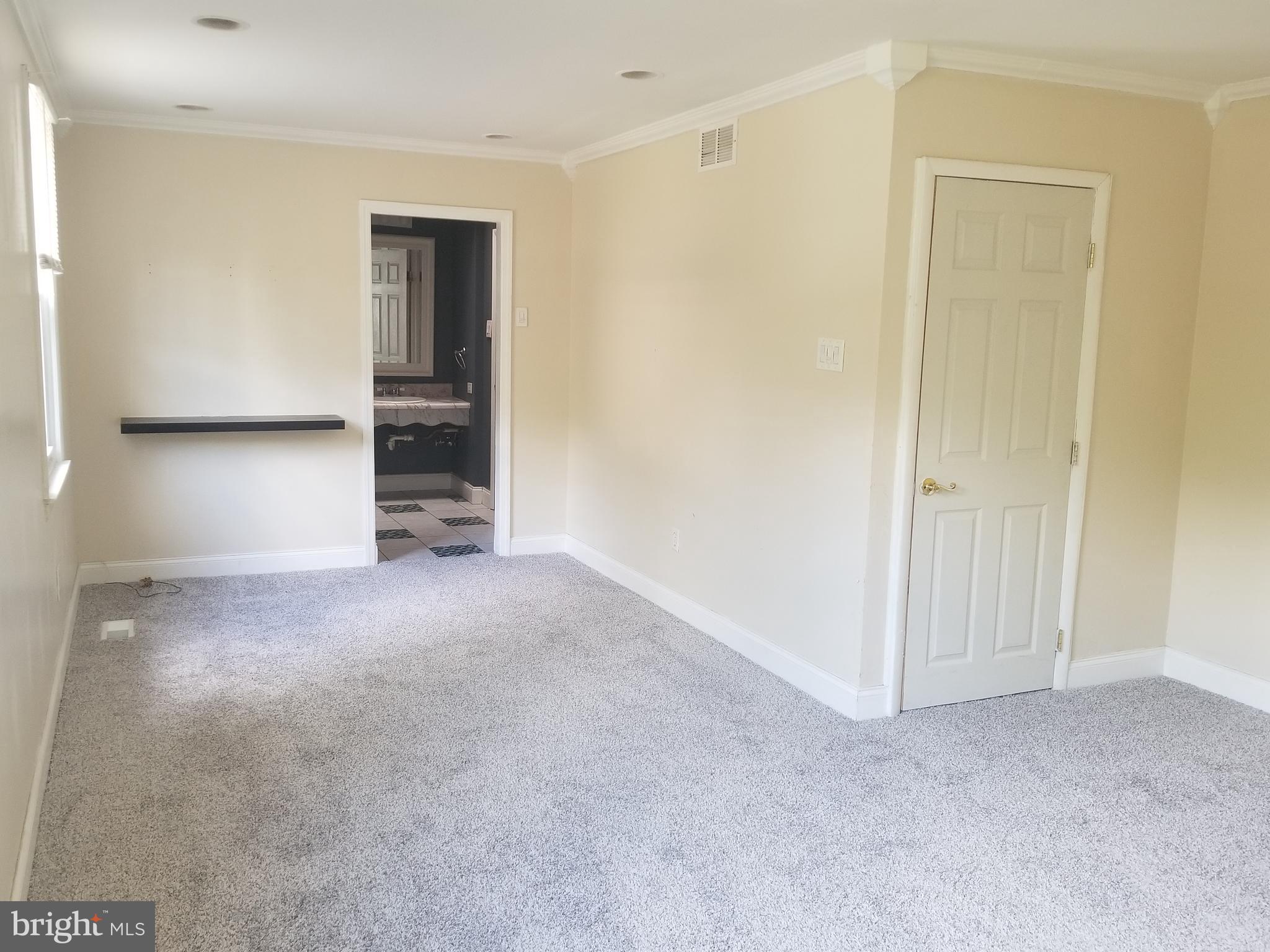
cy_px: 476
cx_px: 635
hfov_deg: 67.3
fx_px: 954
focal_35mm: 26
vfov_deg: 53.1
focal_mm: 4.25
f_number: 1.7
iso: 160
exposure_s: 1/47
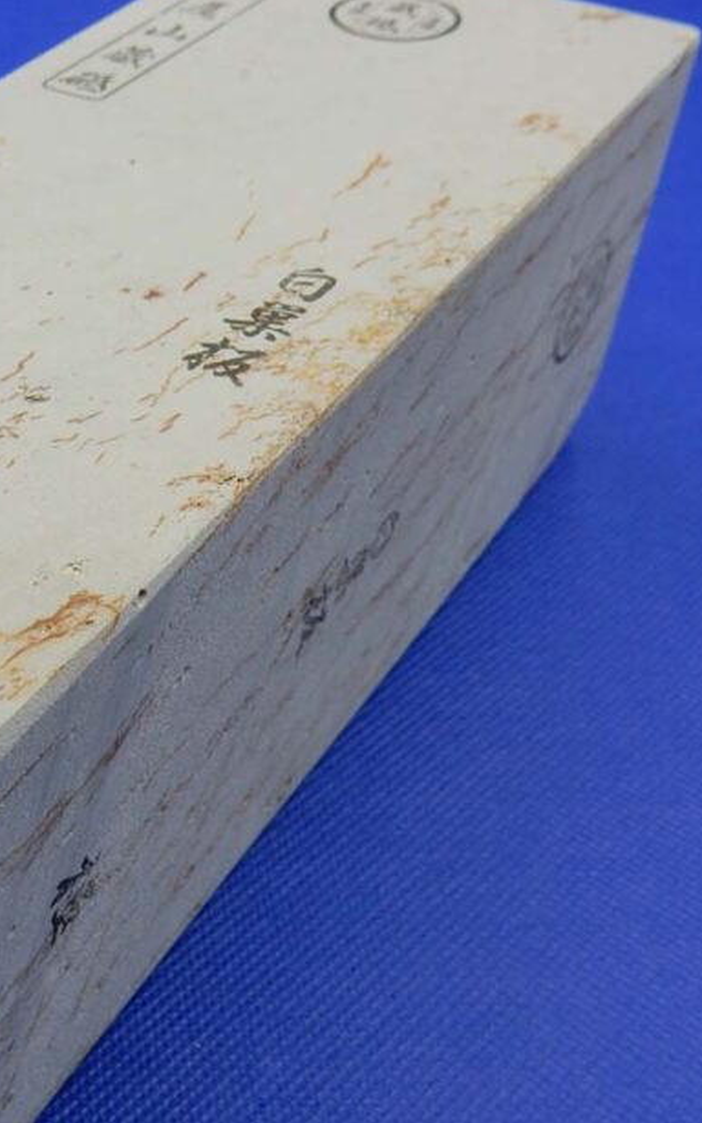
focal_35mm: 53
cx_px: -16
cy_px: 627
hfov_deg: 23.3
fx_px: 1622
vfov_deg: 38.1
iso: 125
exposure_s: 1/80
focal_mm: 5.4
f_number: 4
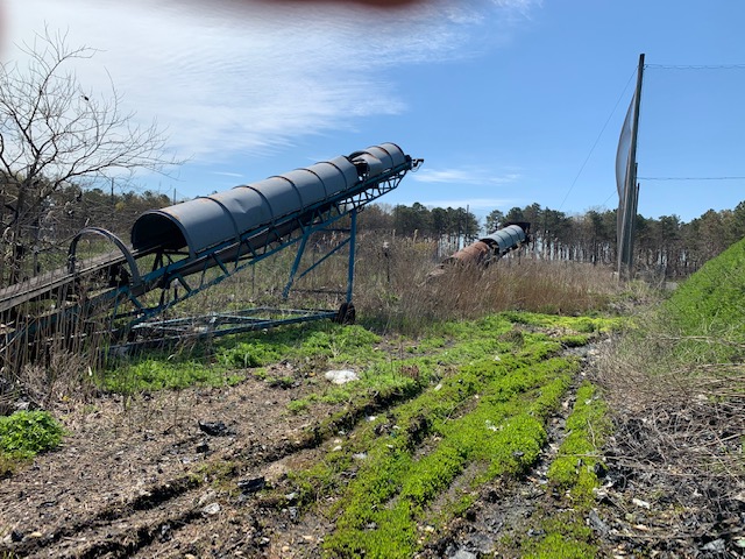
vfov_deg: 53.1
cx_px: 372
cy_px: 280
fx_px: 560
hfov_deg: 67.3
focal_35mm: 26
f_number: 1.8
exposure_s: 1/3086
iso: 25
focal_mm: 4.25
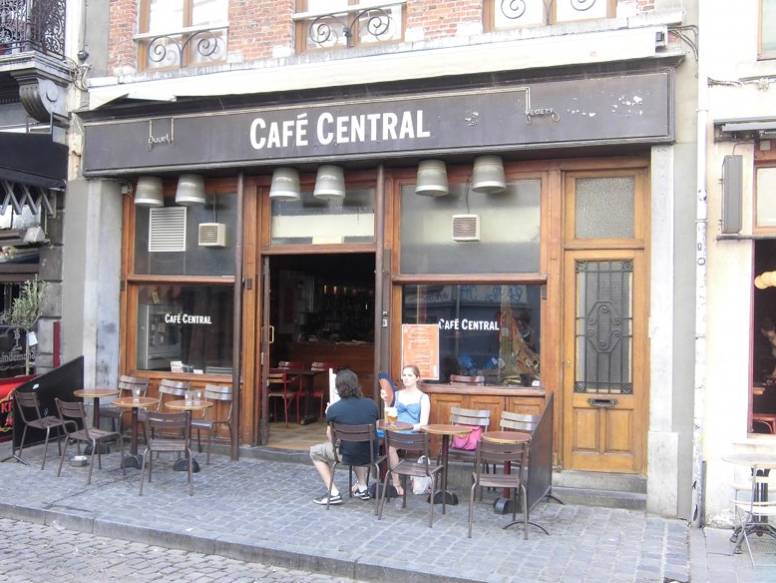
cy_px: 292
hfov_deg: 50.1
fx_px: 830
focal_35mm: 37
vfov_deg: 38.7
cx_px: 379
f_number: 3.1
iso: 100
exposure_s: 1/60
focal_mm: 6.4
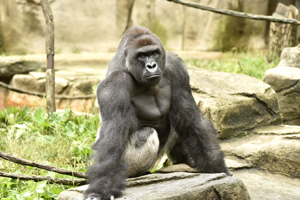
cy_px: 100
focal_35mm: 180
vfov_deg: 7.6
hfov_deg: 11.4
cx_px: 150
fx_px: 1500
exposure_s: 1/500
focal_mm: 180
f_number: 4
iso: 400
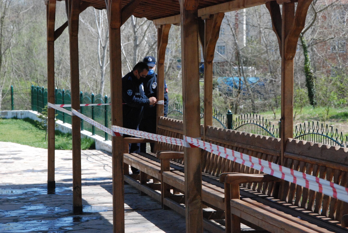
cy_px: 116
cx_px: 174
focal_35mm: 120
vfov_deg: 11.5
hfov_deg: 17.0
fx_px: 1162
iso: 1600
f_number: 9
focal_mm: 80
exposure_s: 1/1250
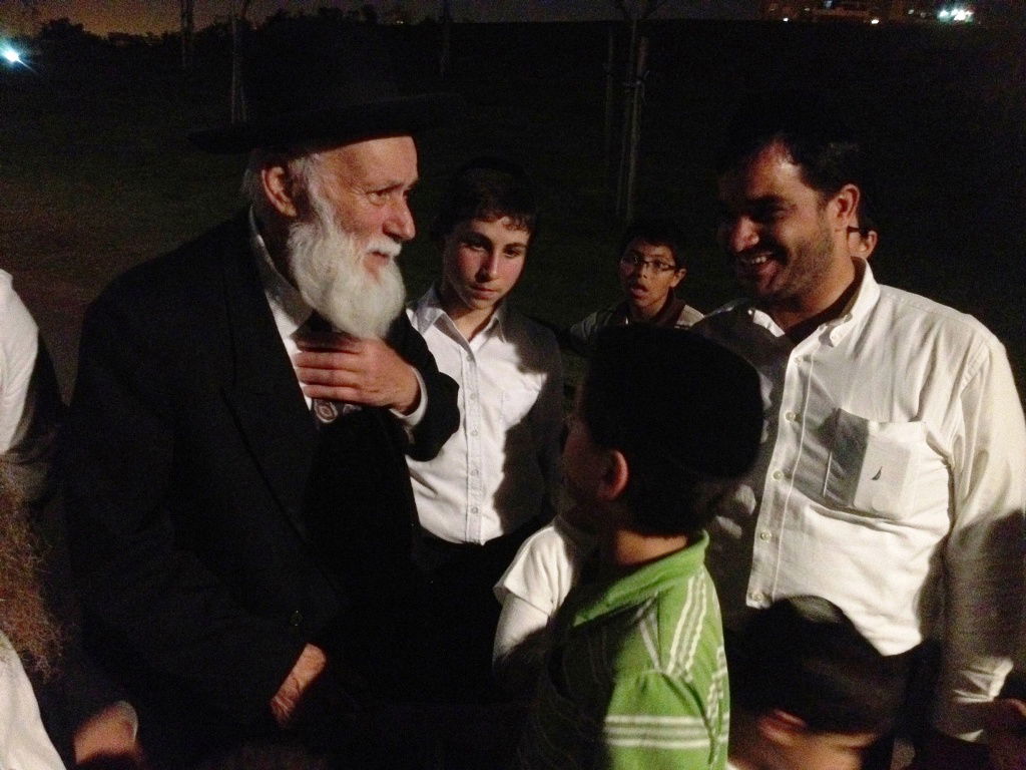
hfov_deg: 52.6
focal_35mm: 35
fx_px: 1037
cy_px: 385
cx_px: 513
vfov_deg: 40.7
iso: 800
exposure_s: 1/15
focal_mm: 4.28
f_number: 2.4
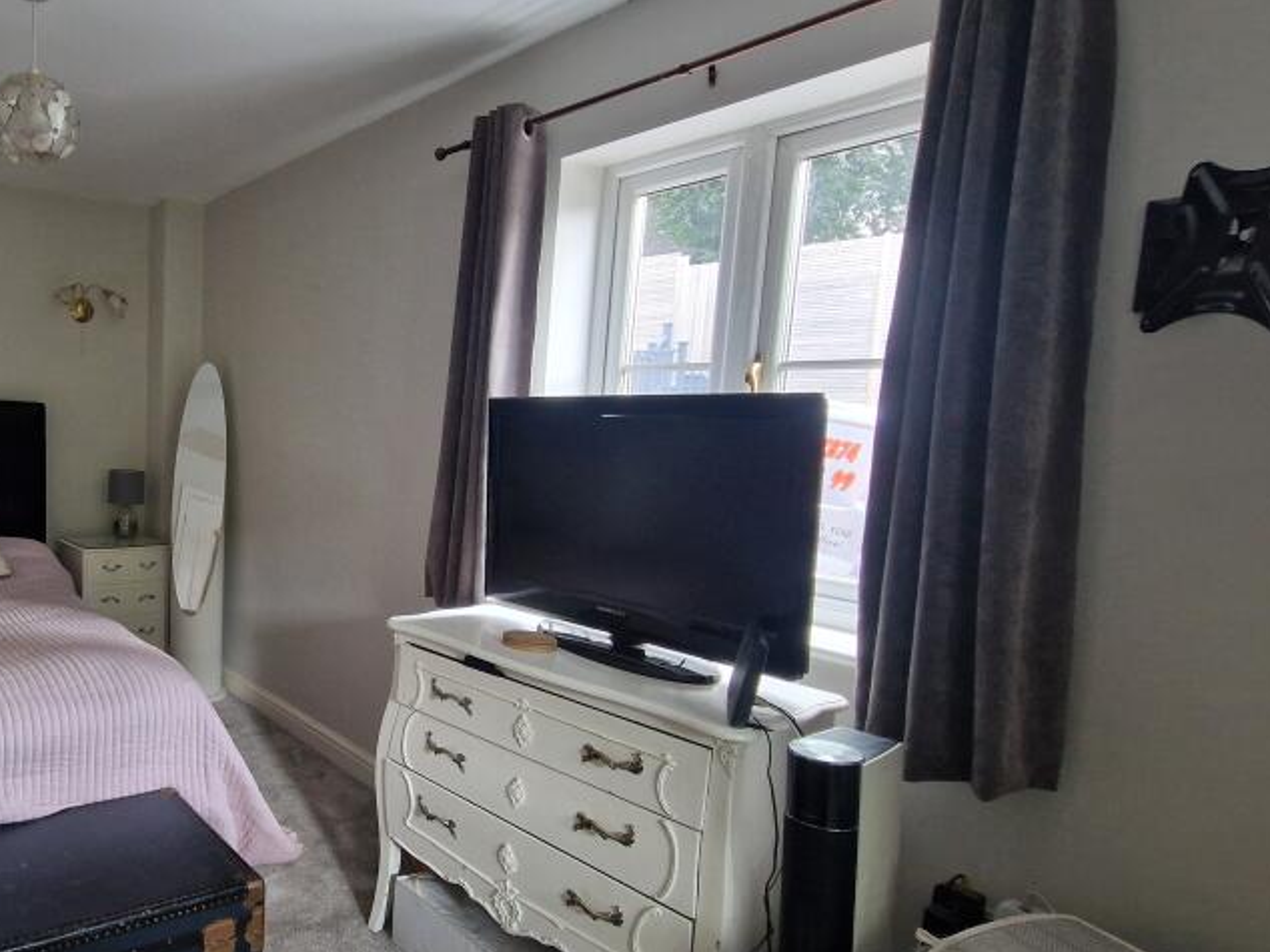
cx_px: 256
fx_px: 770
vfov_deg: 63.3
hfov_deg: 71.2
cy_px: 511
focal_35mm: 21
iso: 320
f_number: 2.2
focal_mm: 2.2
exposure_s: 1/33
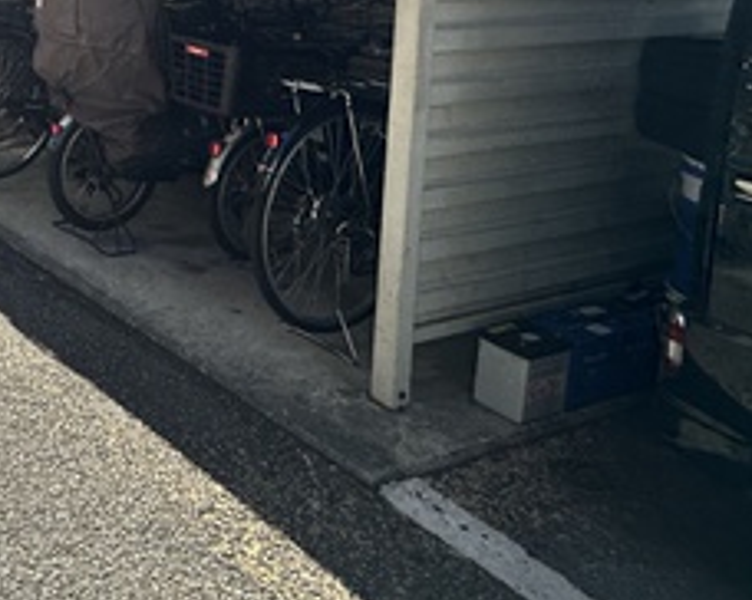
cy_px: -45
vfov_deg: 31.9
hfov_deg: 33.8
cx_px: -188
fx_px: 934
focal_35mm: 42
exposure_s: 1/609
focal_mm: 2.22
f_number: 2.2
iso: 40
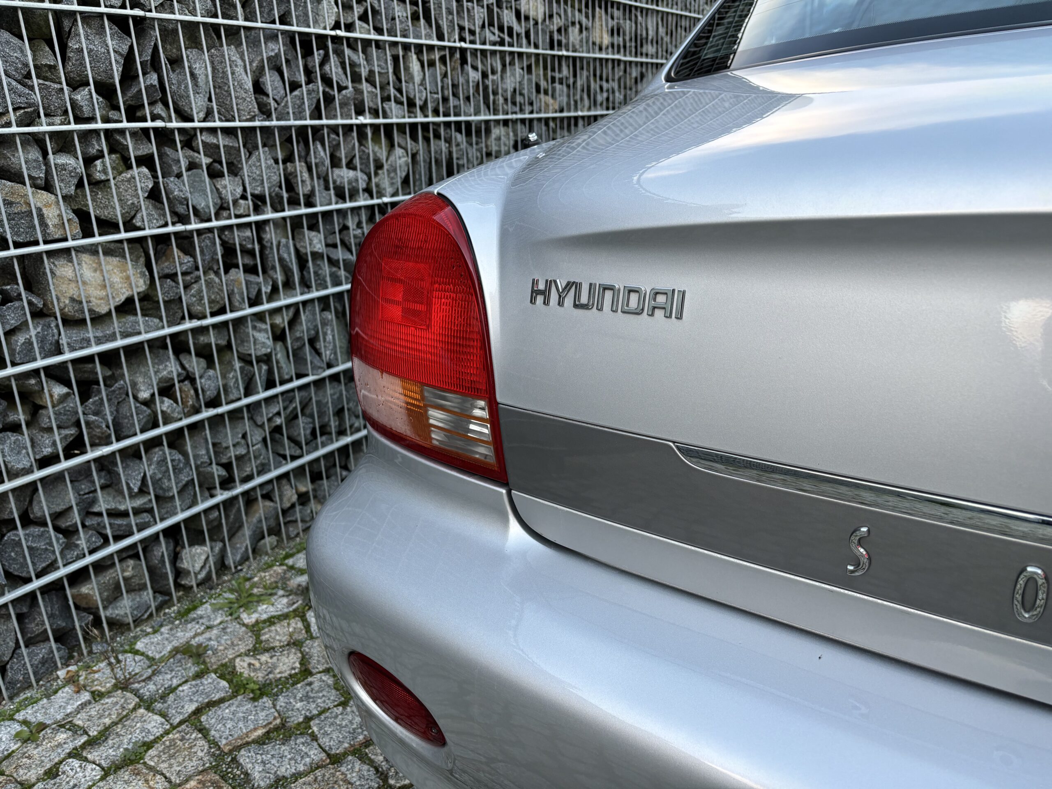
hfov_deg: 67.3
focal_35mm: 26
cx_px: 526
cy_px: 394
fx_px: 790
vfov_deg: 53.1
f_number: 1.6
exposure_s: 1/121
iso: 64
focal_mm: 5.96
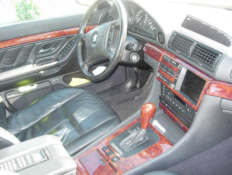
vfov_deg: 36.8
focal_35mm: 39
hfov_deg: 47.8
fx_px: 262
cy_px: 87
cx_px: 116
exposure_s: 1/60.4
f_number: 2.8
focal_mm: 7.8
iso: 149
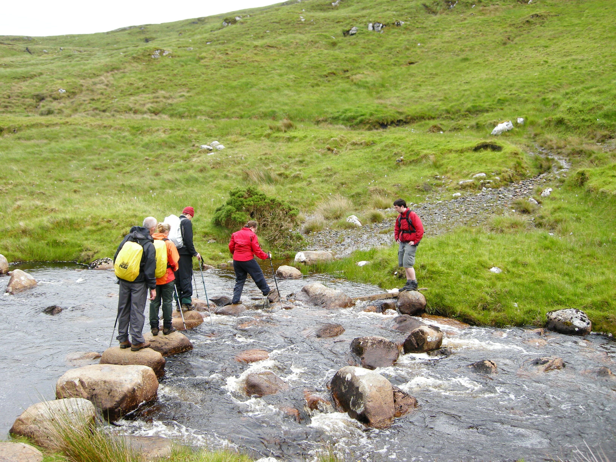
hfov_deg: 52.6
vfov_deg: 40.7
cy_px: 231
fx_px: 623
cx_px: 308
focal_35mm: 35
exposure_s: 1/150
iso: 64
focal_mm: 7.5
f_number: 3.8
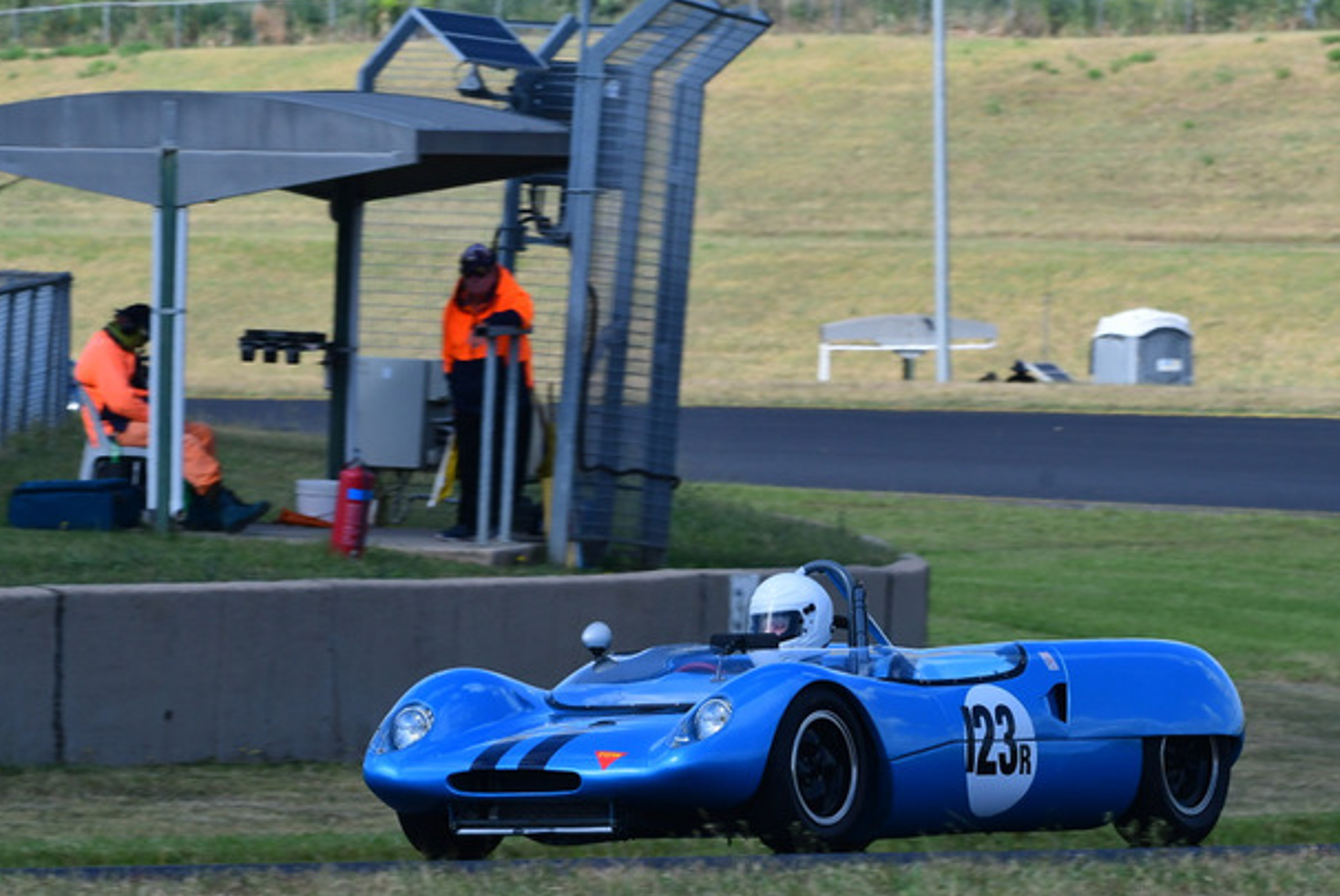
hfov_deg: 5.2
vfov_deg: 3.5
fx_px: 14750
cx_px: 586
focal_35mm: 396
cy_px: 513
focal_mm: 200
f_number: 11
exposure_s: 1/640
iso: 500
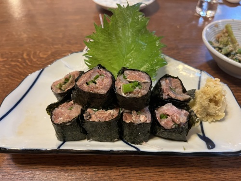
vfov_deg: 53.1
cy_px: 90
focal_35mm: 26
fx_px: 181
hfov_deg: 67.3
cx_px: 120
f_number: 1.6
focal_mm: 5.1
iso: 500
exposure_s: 1/50
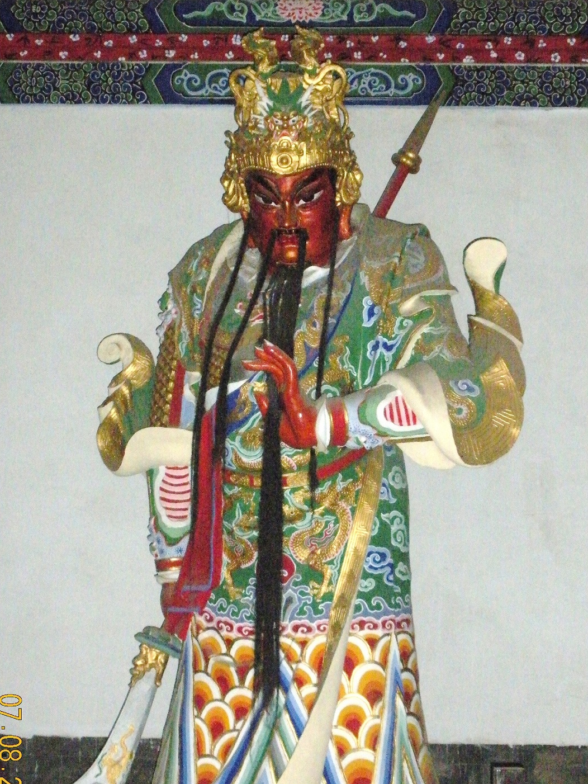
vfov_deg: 26.7
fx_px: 1653
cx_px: 276
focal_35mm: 73
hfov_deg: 20.2
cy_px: 438
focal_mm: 11.2
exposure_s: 1/125
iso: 800
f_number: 4.6
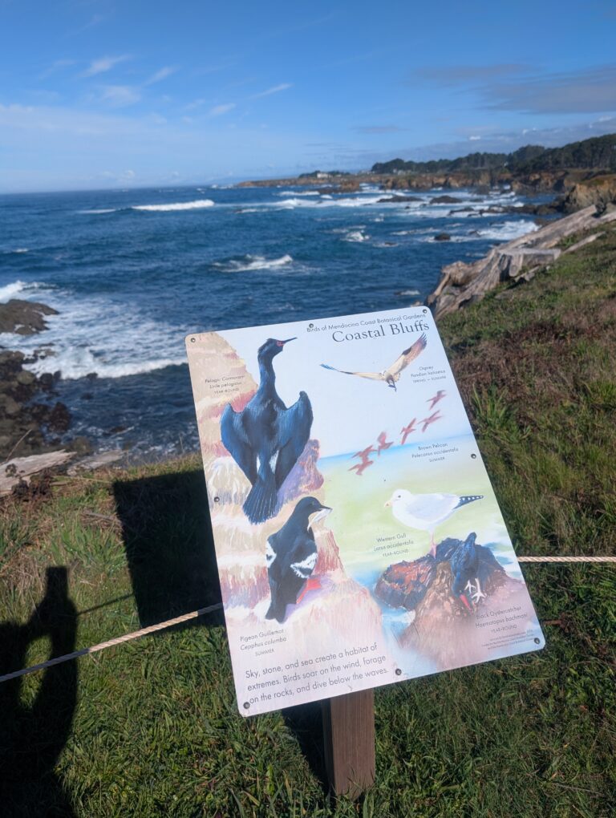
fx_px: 568
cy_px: 409
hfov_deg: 56.9
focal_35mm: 24
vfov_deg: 71.5
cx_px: 308
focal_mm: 6.9
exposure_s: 1/2268
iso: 24
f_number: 1.68
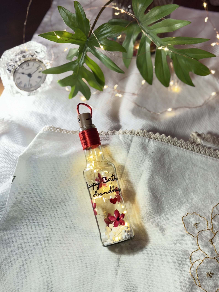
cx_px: 110
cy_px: 146
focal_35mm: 52
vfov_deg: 36.8
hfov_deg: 28.0
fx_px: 439
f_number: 1.6
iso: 25
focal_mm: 5.96
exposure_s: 1/50
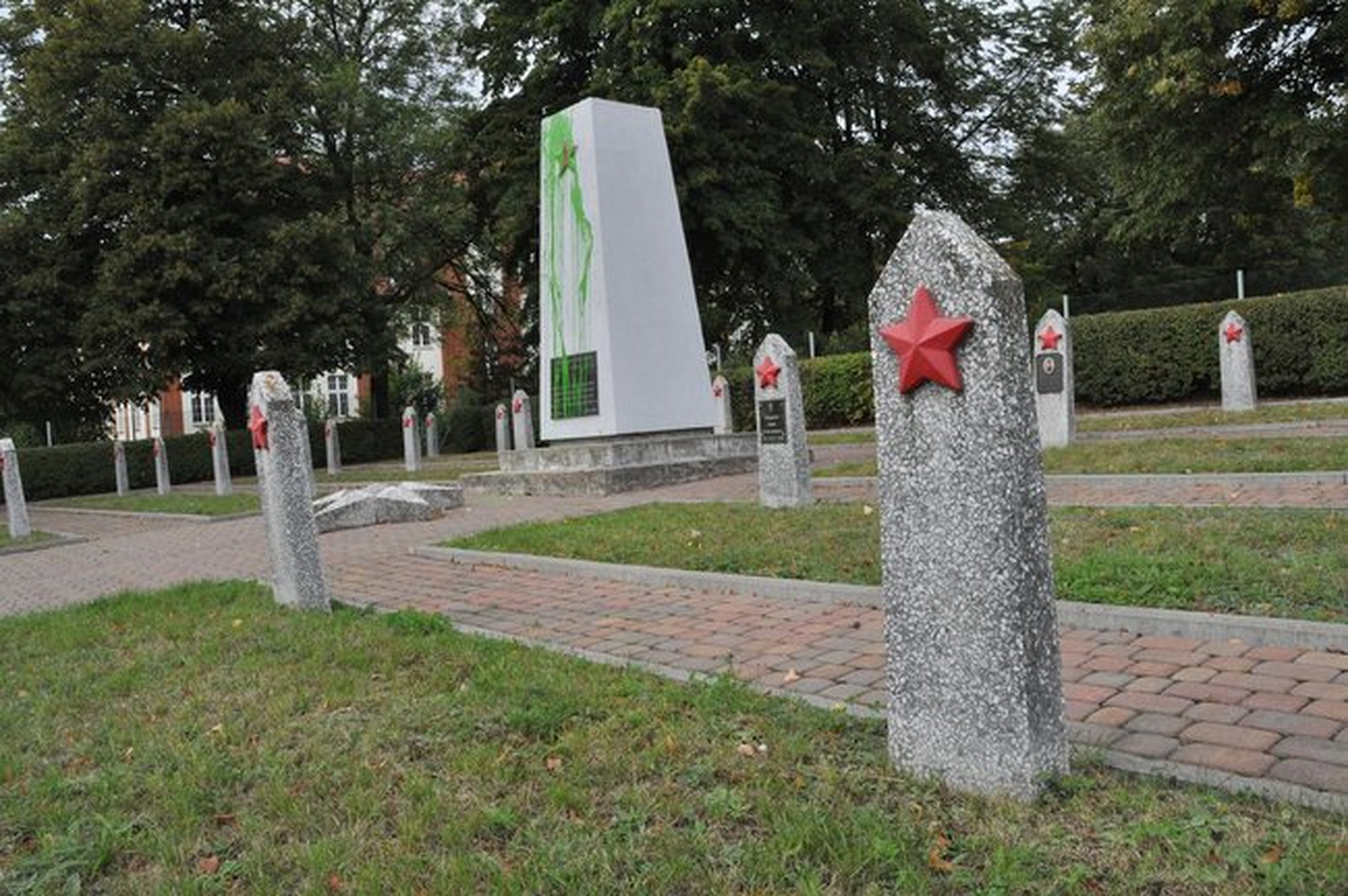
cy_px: 448
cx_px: 674
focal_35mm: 27
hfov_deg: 67.4
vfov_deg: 47.8
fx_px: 1010
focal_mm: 18
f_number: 22
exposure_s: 1/500
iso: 1600
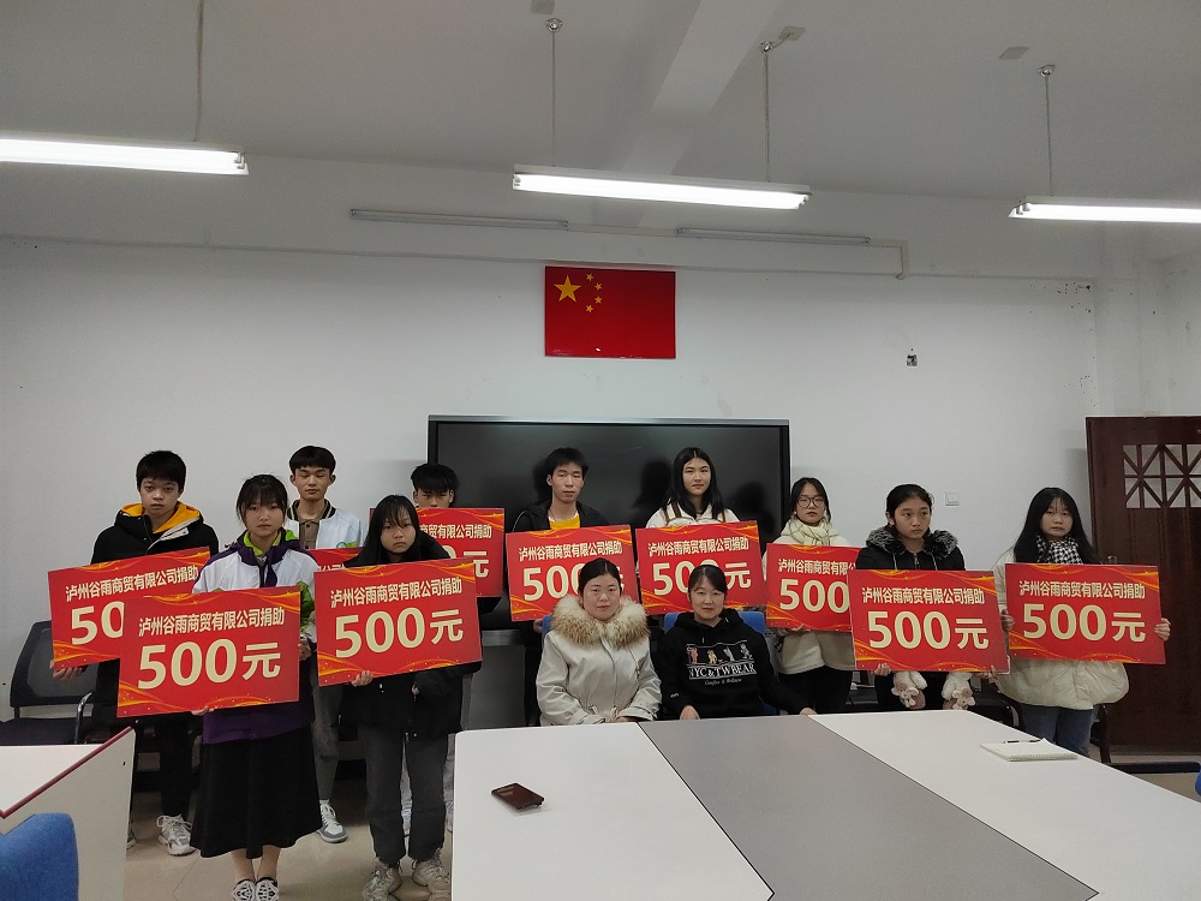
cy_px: 450
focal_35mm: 23
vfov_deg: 58.9
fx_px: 798
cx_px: 600
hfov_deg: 73.9
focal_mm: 5.52
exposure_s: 1/100
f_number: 1.9
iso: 1597
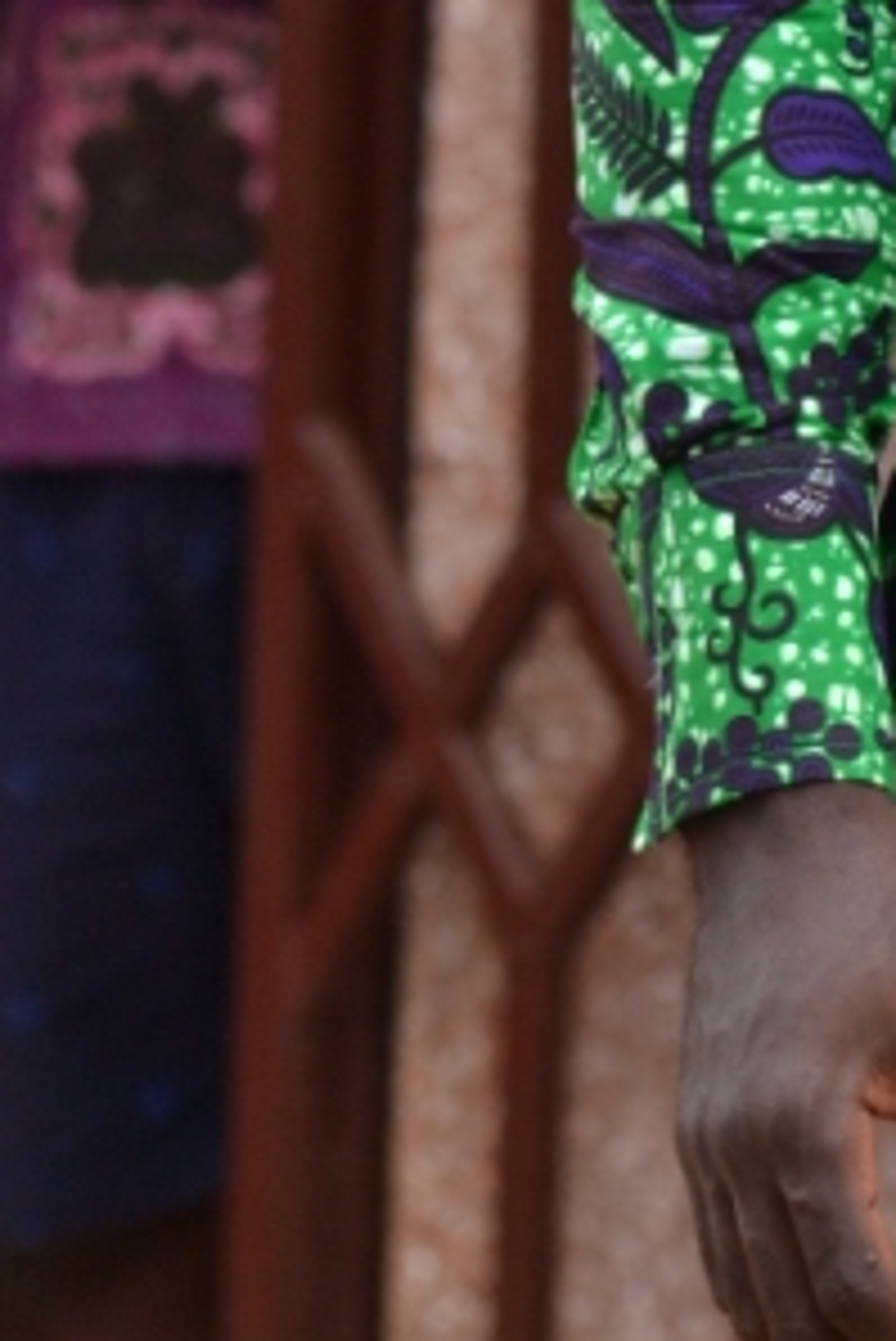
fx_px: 21142
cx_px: 1475
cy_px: -868
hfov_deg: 2.4
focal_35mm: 567
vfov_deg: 3.6
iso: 160
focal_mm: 110
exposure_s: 1/500
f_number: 5.6
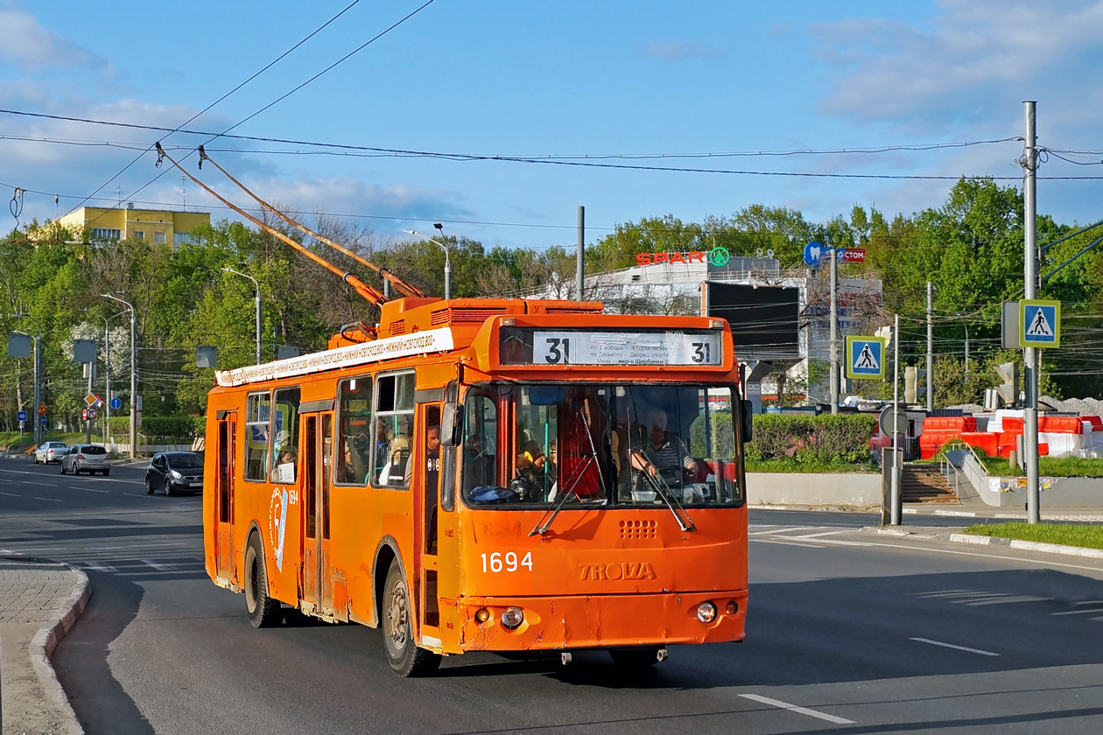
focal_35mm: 42
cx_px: 552
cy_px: 368
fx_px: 1287
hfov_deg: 46.4
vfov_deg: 31.9
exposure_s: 1/2000
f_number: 5.6
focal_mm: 28
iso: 400
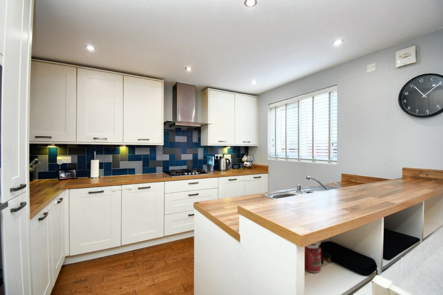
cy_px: 148
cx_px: 222
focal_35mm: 15
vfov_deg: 77.3
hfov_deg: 100.4
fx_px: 185
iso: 560
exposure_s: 1/50
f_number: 4.5
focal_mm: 10
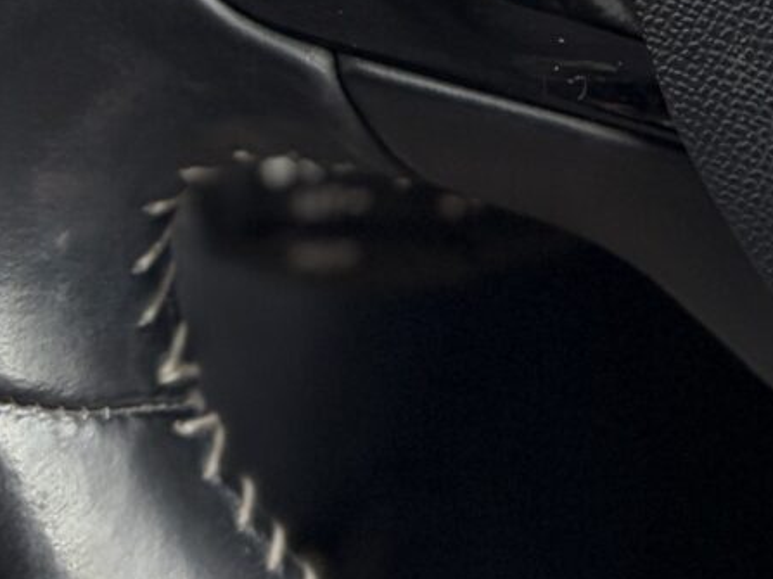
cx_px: 1366
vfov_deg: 9.7
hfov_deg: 12.2
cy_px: -244
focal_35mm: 149
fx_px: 3326
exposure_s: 1/118
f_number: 1.6
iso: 125
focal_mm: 5.96
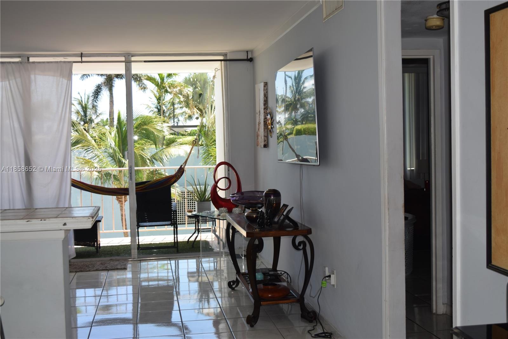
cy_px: 170
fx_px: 656
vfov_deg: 28.9
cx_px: 254
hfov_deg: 42.3
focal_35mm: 46
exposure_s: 1/125
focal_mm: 31
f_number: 5.6
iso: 180
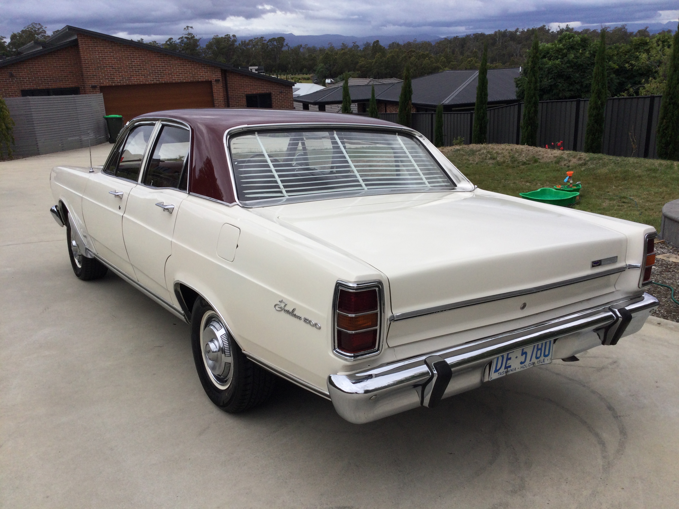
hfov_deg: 58.4
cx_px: 340
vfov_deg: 45.4
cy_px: 254
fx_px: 608
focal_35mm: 31
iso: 25
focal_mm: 3.3
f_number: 2.4
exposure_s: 1/211
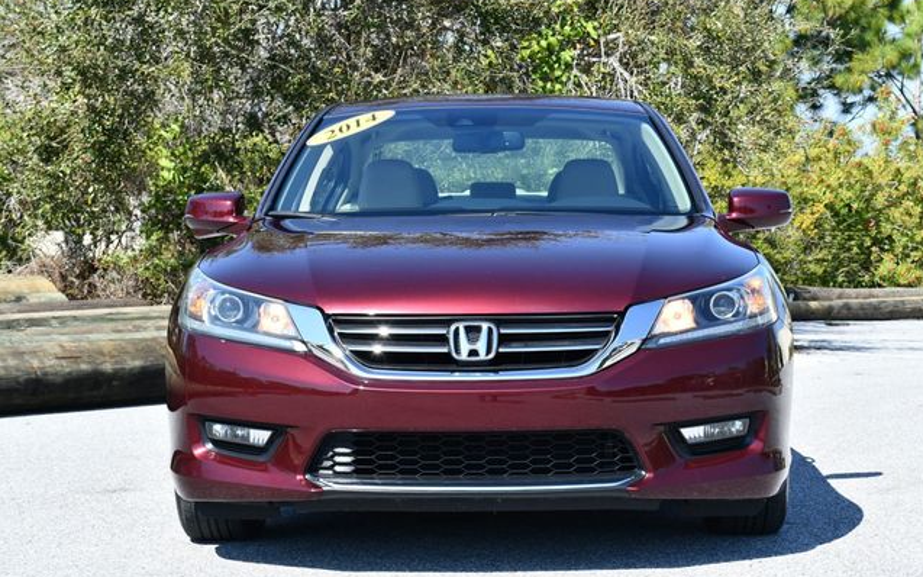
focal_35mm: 82
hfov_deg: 25.2
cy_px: 291
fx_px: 2063
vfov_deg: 15.9
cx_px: 462
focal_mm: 40
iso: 160
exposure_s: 1/250
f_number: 8
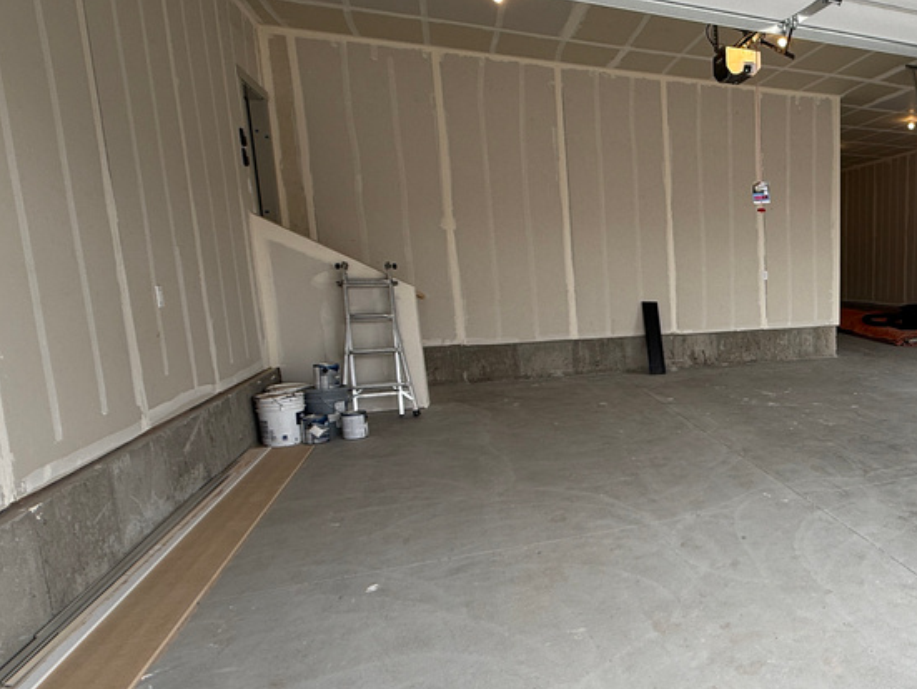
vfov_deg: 53.1
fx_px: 689
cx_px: 809
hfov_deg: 58.5
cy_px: 369
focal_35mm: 26
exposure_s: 1/160
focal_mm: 2.22
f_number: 2.2
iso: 50
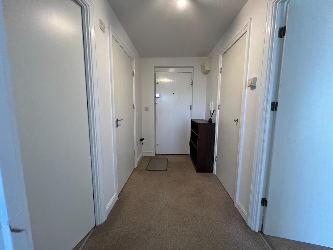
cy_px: 125
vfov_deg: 89.9
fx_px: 125
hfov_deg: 106.2
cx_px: 166
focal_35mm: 13
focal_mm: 1.57
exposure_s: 1/100
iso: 125
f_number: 1.8
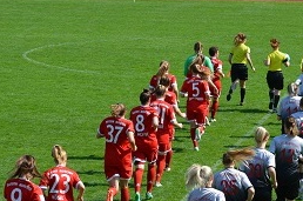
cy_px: 159
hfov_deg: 15.1
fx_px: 1141
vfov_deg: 10.0
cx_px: 187
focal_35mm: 136
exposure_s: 1/1600
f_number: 6.3
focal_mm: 55
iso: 400
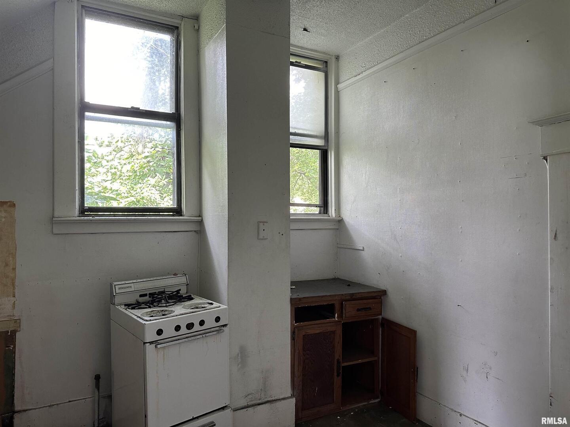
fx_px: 395
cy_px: 214
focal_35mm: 24
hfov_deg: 71.6
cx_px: 285
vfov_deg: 56.8
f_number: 1.78
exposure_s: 1/121
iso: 200
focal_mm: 6.86
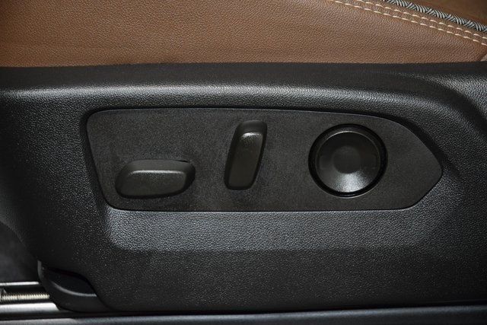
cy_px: 162
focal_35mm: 105
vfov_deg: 13.0
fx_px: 1421
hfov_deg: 19.5
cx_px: 244
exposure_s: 1/50
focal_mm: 70
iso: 2500
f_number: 4.5
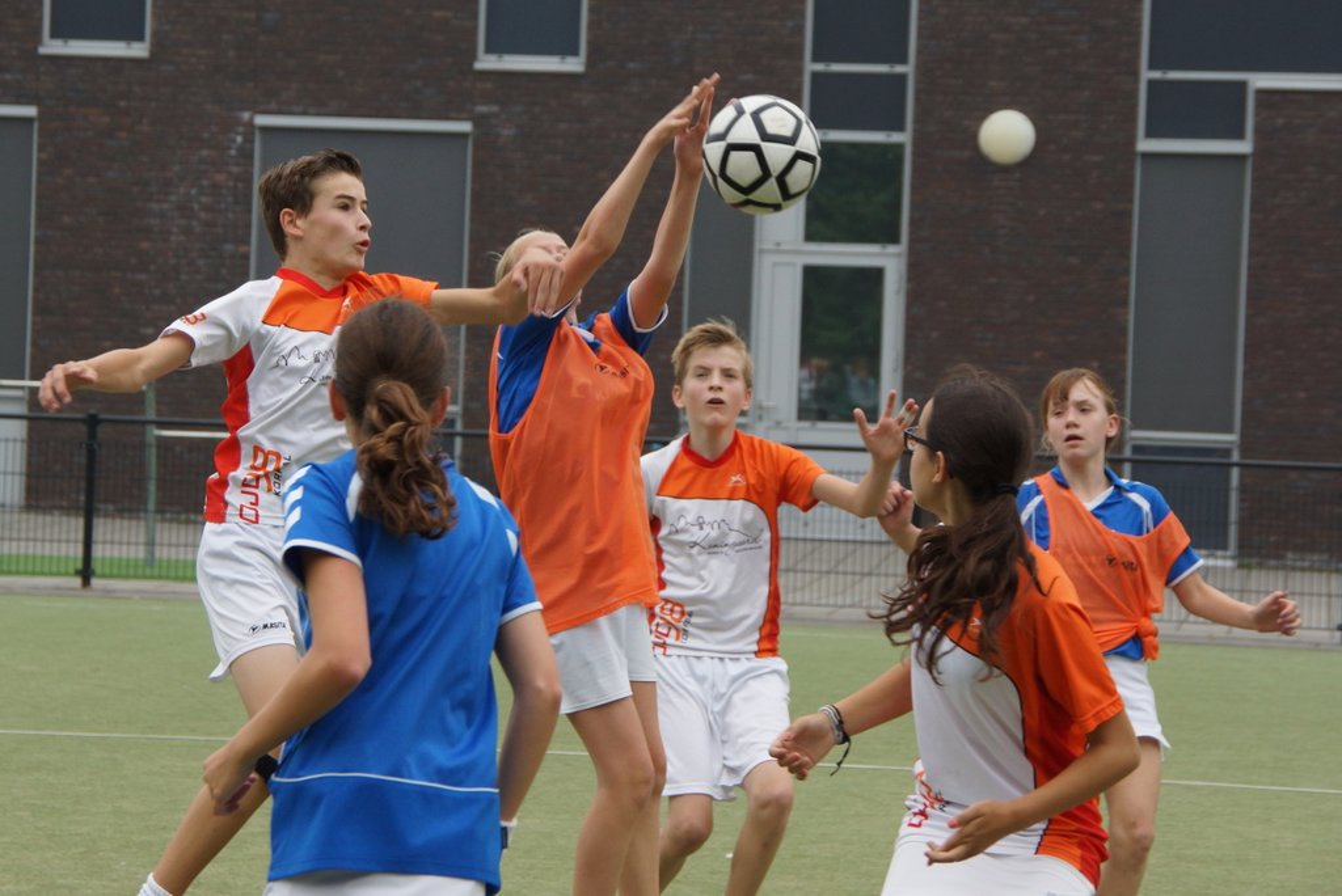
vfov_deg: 12.2
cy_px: 448
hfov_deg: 18.2
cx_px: 671
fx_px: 4196
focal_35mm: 112
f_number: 6.3
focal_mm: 75
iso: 400
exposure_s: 1/640
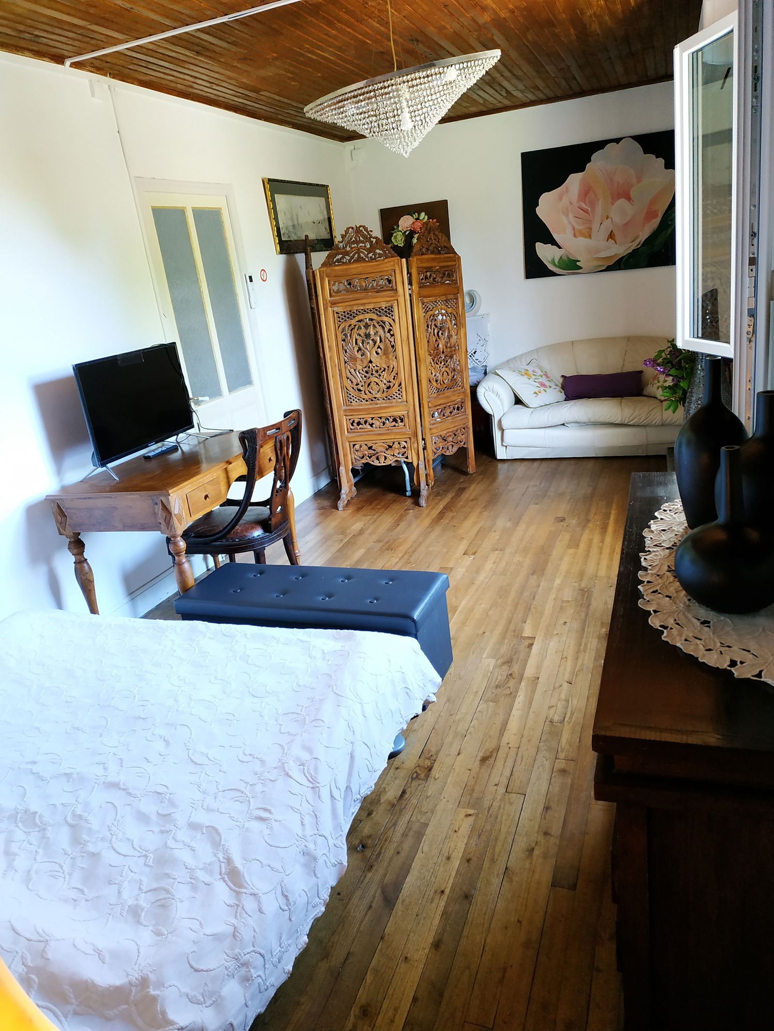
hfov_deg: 56.8
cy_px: 516
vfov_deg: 71.6
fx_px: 715
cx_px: 387
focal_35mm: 24
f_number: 1.9
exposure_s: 1/24
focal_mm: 3.94
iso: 400
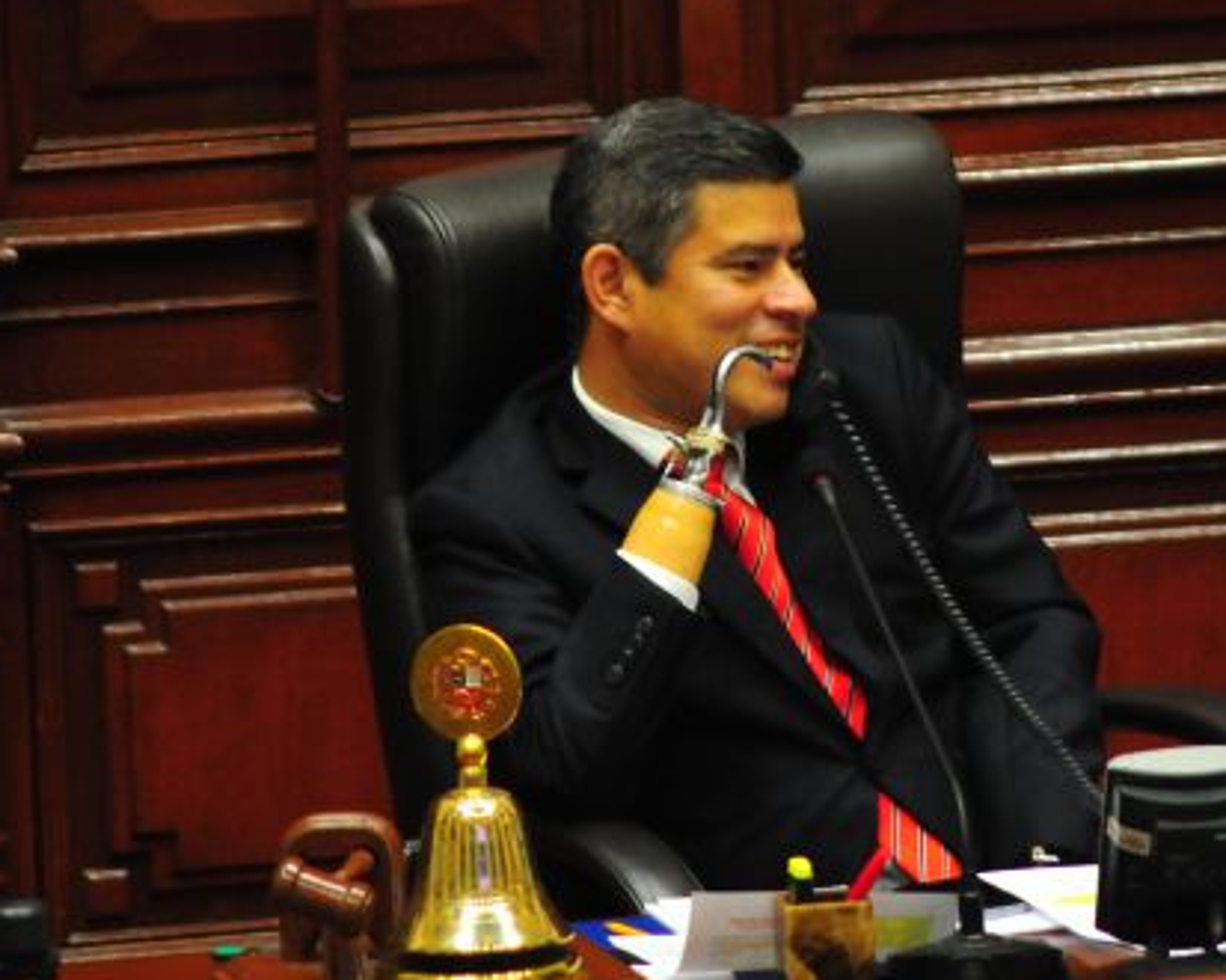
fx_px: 22232
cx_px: 766
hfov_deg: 3.2
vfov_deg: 2.5
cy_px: 459
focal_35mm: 613
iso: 2000
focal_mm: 300
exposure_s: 1/100
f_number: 5.6
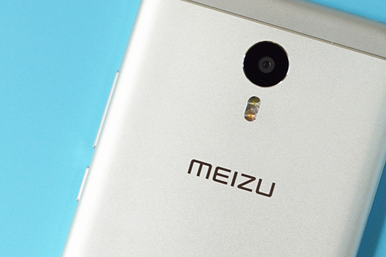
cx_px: 206
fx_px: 2251
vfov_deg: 6.5
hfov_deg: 9.8
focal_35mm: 210
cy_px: 235
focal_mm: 55
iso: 100
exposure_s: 1/60
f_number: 2.8
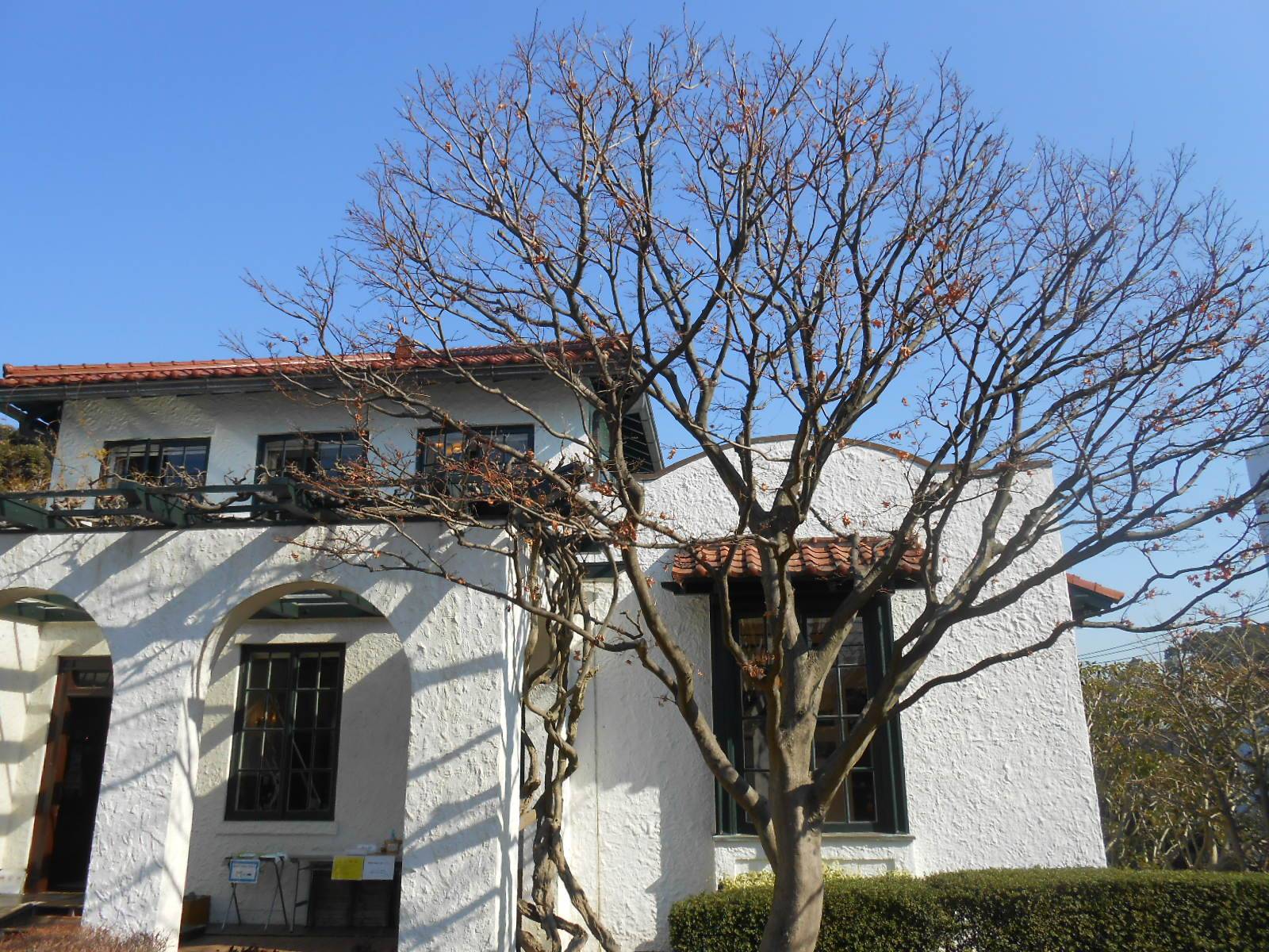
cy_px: 476
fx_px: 953
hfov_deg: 67.3
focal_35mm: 26
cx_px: 634
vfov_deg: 53.1
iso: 80
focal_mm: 4.6
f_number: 3.5
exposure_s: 1/800
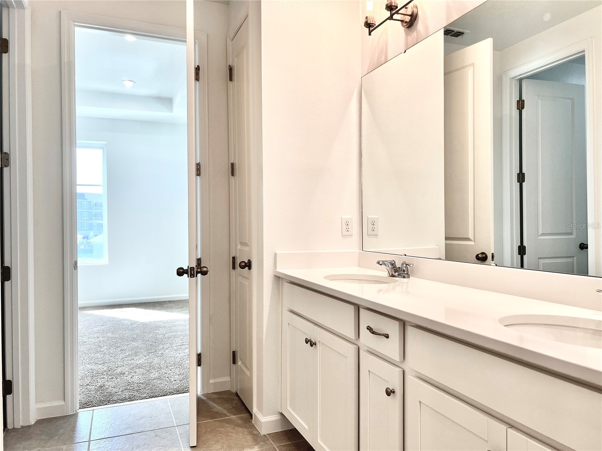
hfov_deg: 67.3
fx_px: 452
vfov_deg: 53.1
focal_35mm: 26
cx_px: 301
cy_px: 226
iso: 40
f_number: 1.5
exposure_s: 1/242
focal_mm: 5.7
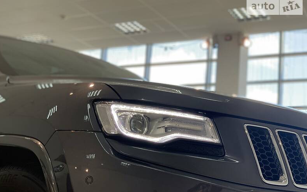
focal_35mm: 56
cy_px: 110
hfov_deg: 36.3
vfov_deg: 23.1
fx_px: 469
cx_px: 153
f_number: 2.4
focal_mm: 6
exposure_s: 1/76
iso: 20
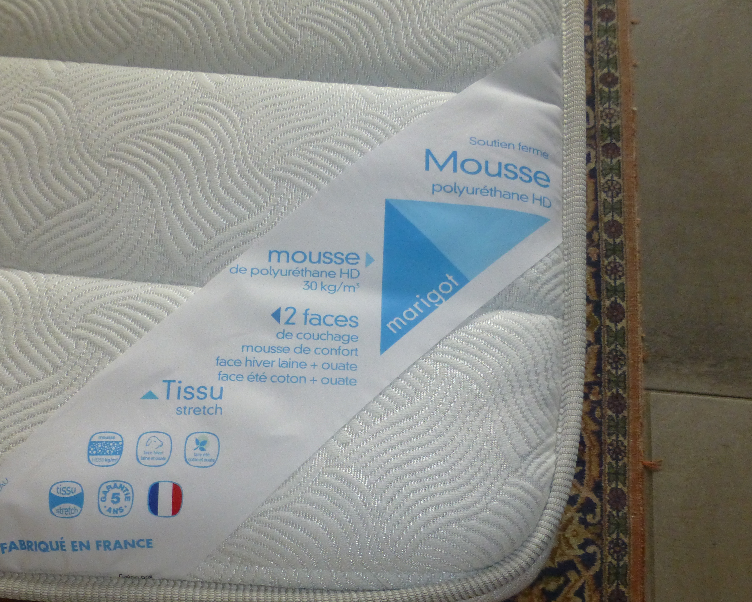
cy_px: 375
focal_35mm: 32
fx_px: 712
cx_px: 373
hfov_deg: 55.7
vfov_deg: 45.4
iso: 400
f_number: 3.3
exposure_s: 1/60
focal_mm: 4.3
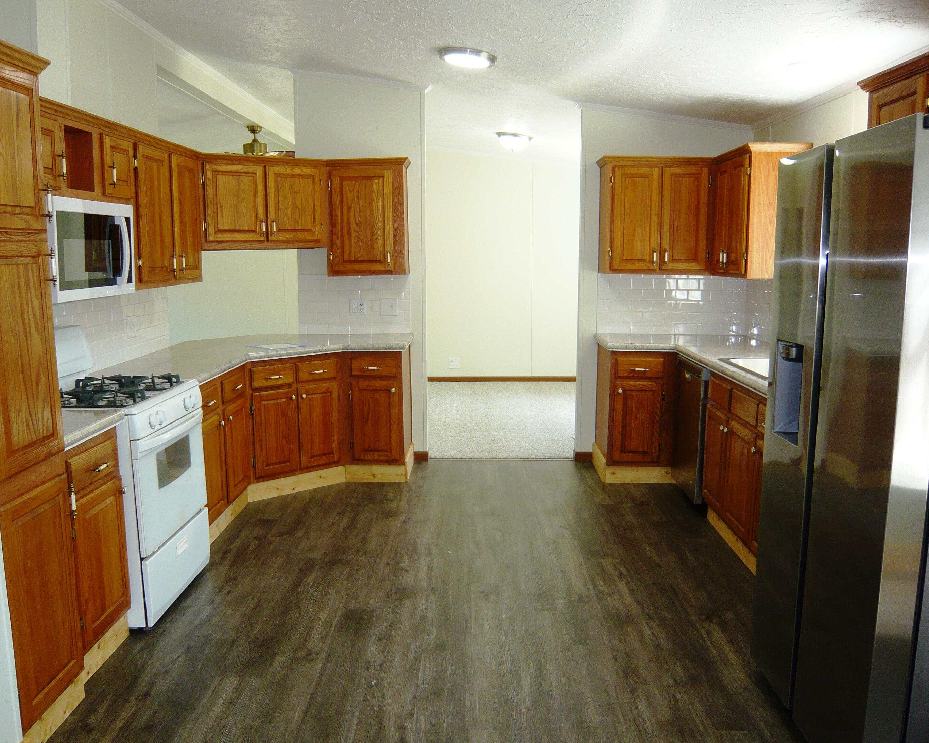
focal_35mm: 30
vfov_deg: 48.5
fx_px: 825
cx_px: 431
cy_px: 370
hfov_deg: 58.7
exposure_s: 1/40
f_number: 2.8
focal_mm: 4.6
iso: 100
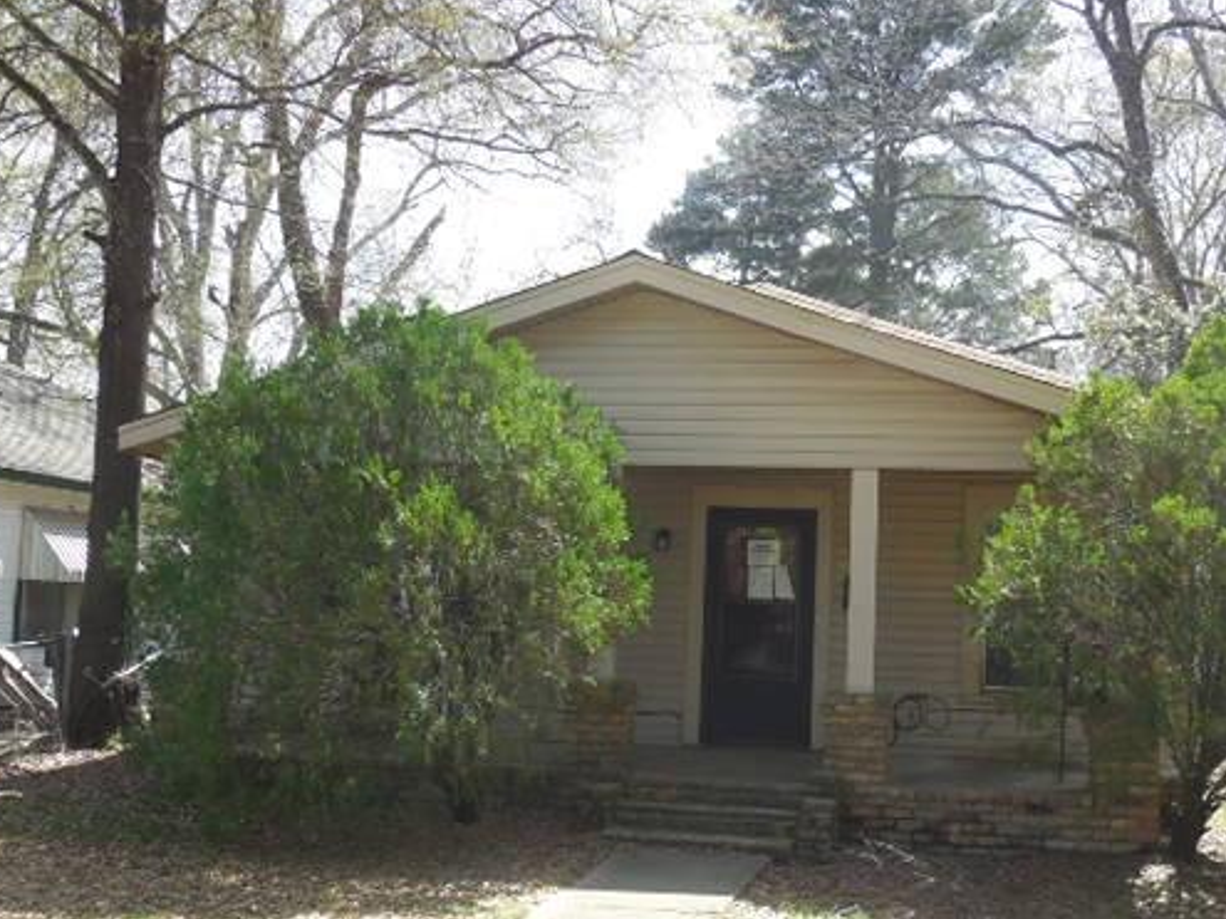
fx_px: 1558
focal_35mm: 44
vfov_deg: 32.8
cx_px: 676
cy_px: 525
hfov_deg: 42.9
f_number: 3.4
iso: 125
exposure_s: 1/400
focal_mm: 6.1
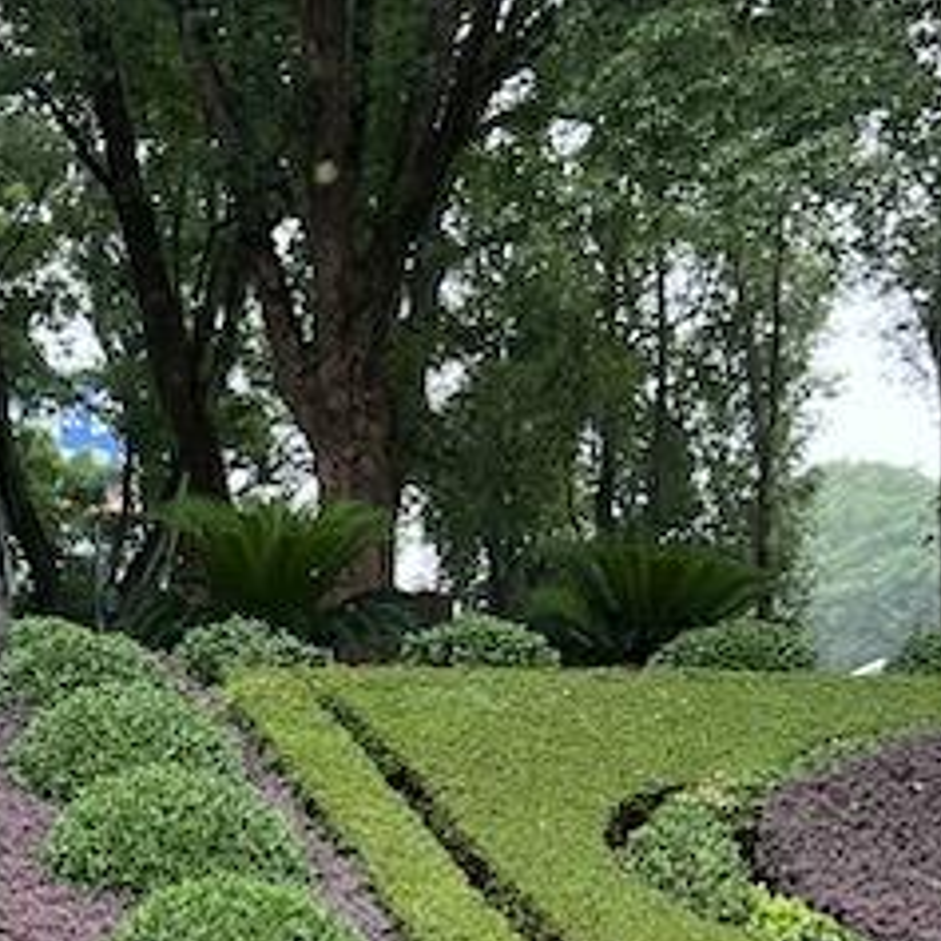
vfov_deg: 17.1
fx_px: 2983
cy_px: 1155
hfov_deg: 16.7
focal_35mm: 97
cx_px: -365
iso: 50
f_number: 1.5
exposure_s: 1/121
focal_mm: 5.7
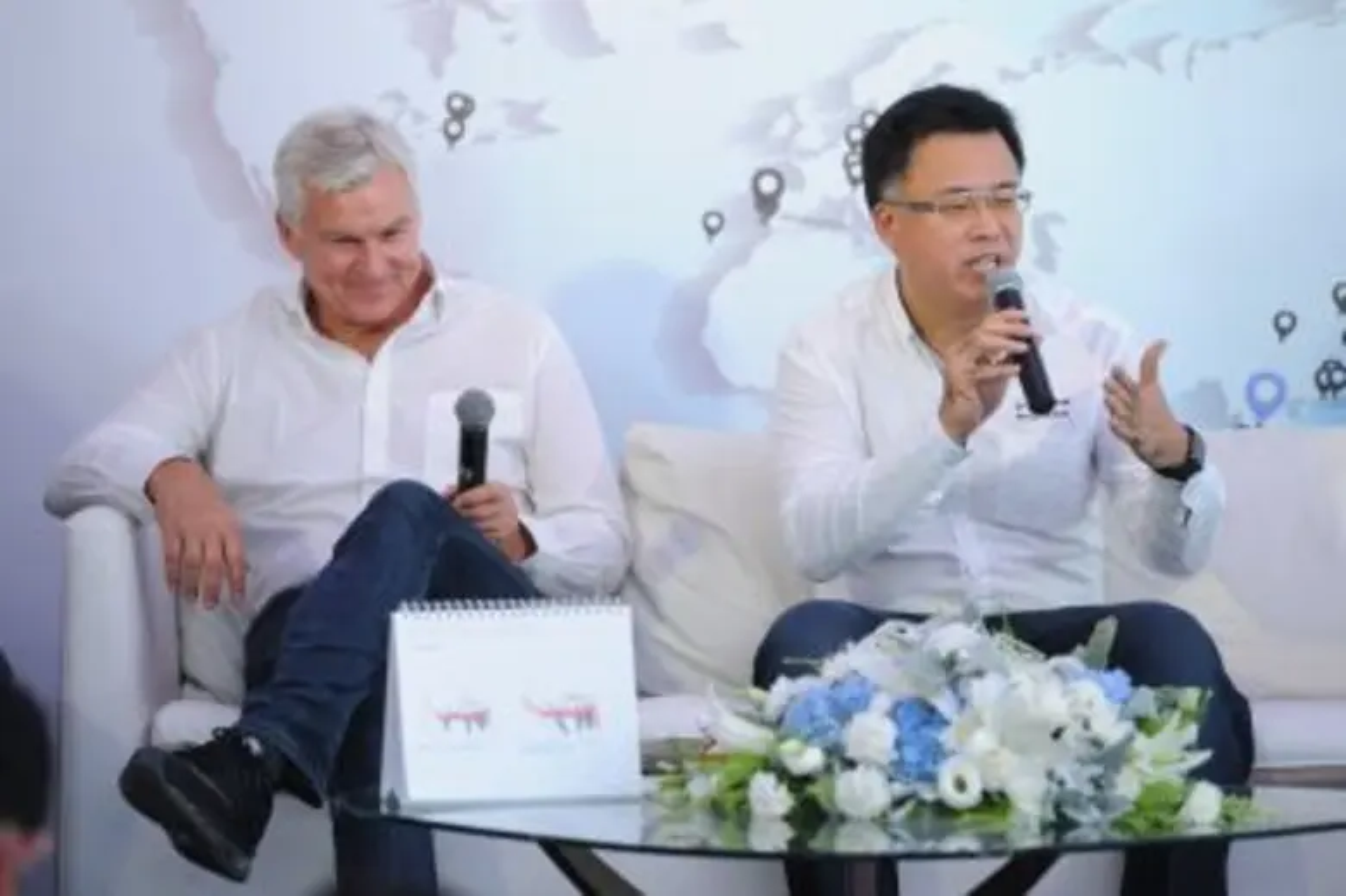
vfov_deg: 6.9
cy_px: 448
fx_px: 7473
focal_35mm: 200
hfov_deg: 10.3
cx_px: 673
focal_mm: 200
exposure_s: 1/160
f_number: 4.5
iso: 1600
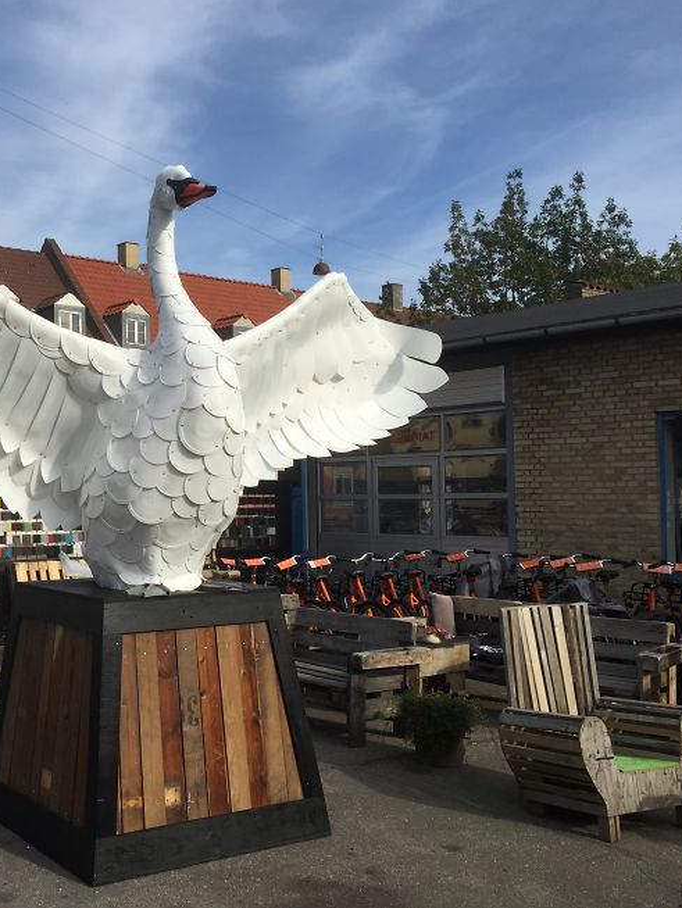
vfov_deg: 47.8
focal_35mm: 39
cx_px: 113
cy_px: 454
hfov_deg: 35.4
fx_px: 1024
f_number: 2.2
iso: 32
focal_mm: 4.15
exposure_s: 1/2083
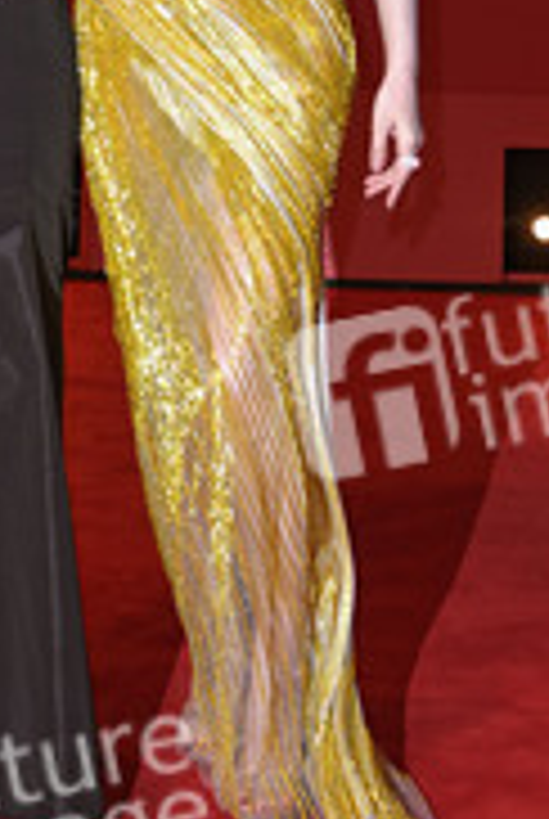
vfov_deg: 17.7
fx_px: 2598
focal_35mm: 114
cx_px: 108
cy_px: 148
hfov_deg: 12.0
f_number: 5
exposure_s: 1/250
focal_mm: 52
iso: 800
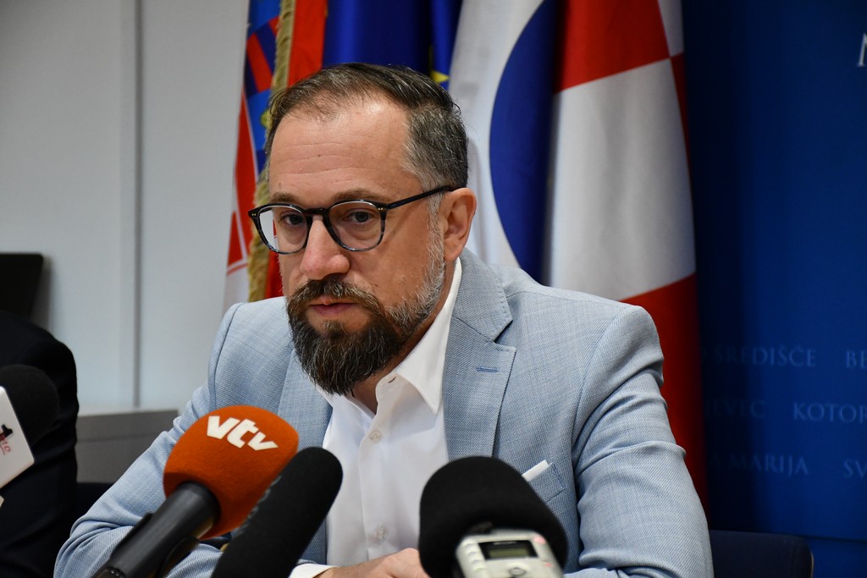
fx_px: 2529
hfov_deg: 19.5
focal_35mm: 105
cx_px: 434
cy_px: 289
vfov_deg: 13.0
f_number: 5
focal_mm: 70
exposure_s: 1/250
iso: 2800
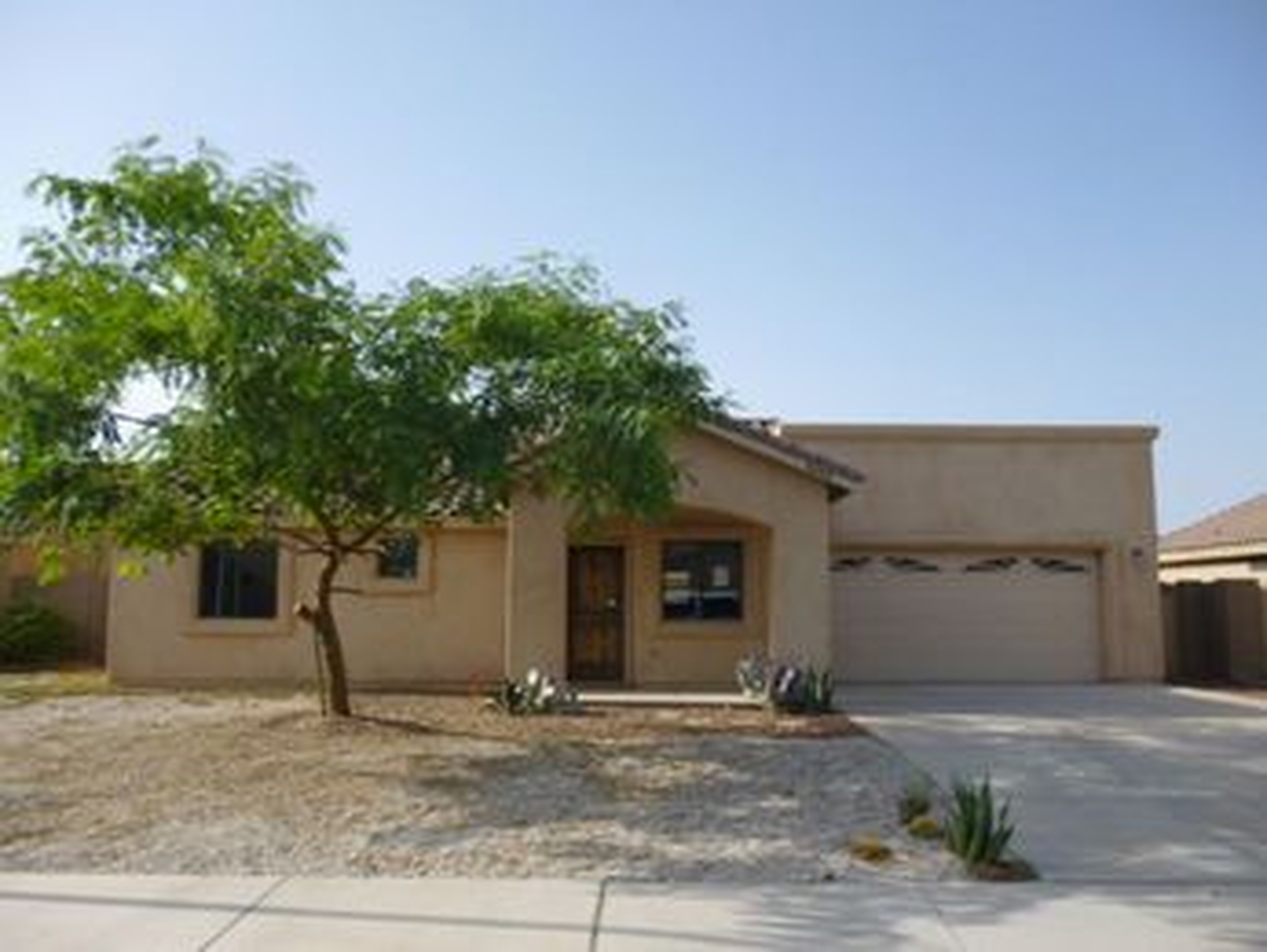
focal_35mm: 28
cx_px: 634
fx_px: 1026
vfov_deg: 49.8
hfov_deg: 63.4
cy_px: 476
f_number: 9
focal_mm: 5
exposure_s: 1/80
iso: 100
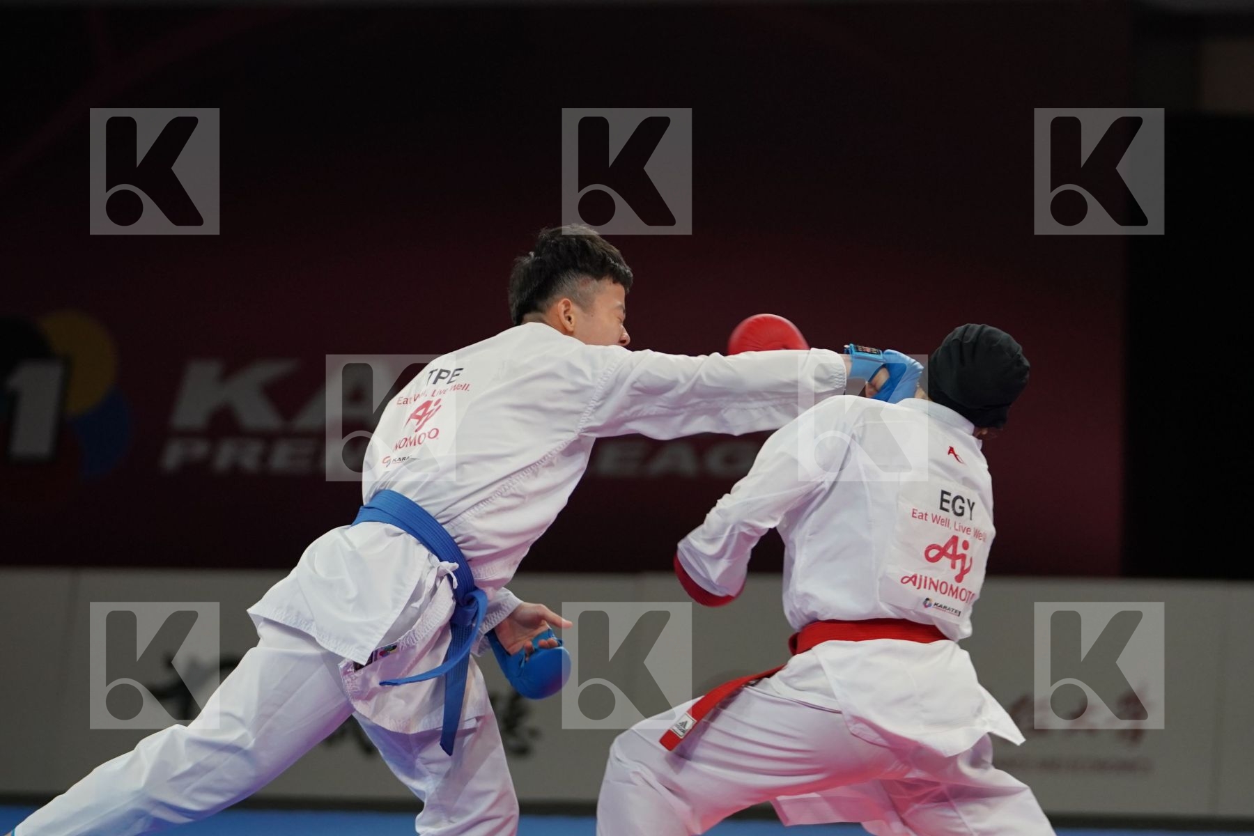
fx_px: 7001
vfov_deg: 6.8
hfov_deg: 10.2
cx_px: 627
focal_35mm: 201
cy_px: 418
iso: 1250
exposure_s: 1/1000
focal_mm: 134
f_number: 2.8
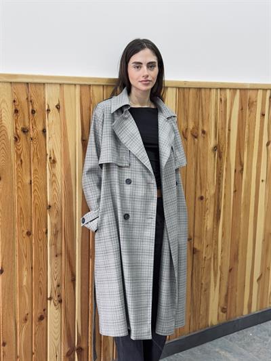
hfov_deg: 30.3
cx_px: 136
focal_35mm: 48
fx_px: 501
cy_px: 180
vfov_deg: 39.6
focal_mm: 6.76
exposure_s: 1/50
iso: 200
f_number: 1.78
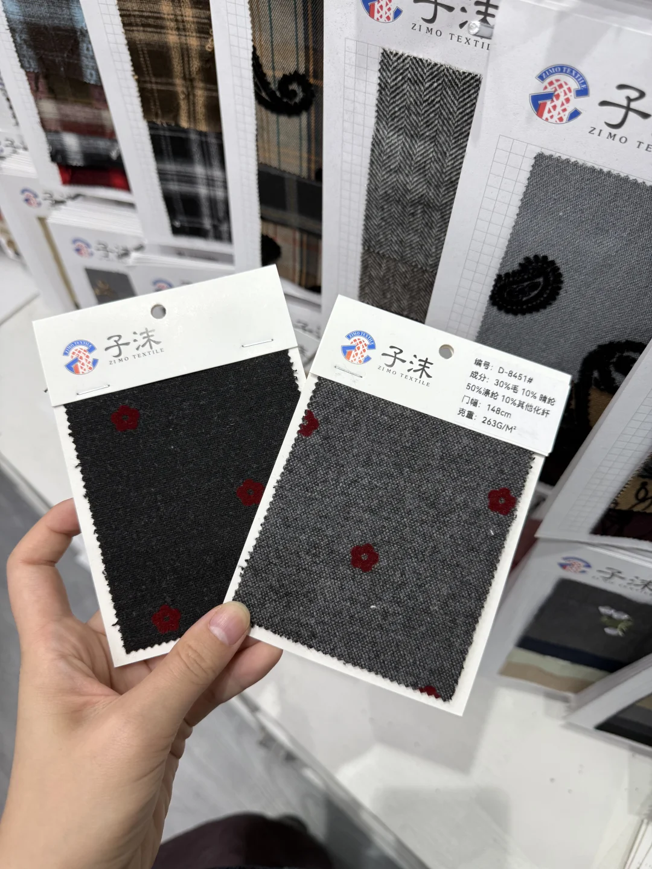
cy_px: 434
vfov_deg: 71.6
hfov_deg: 56.8
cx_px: 326
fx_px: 603
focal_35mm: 24
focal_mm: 6.76
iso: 50
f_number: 1.78
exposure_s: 1/100
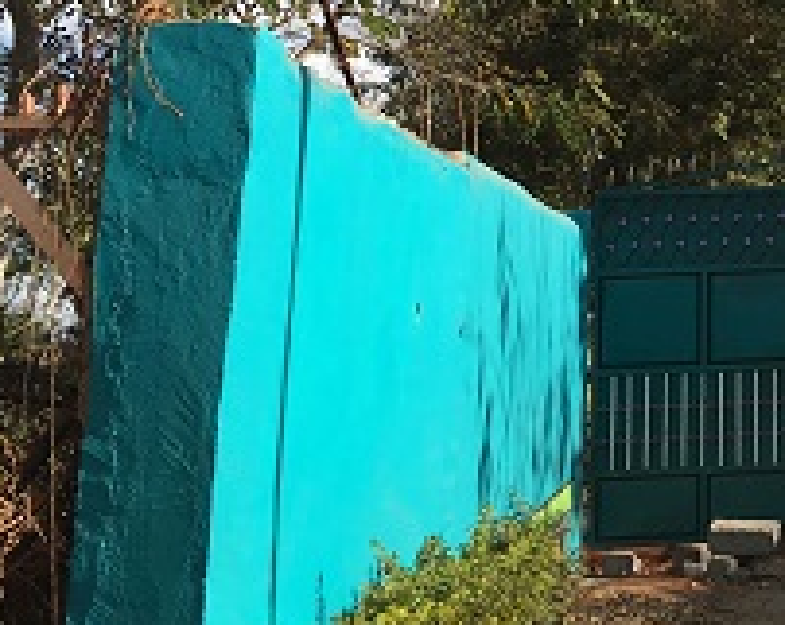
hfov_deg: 20.4
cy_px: -120
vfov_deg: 17.2
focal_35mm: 85
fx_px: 1972
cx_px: 1047
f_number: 2.2
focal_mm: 4.15
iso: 25
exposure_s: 1/1166
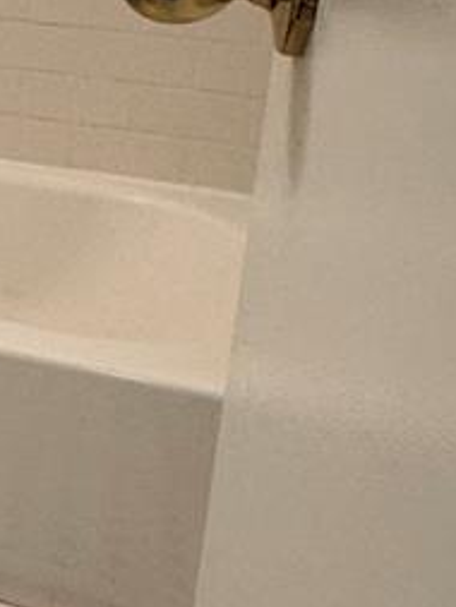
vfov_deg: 22.1
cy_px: -7
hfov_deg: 12.4
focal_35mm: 85
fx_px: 1492
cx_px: -730
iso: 160
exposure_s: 1/120
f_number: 2.2
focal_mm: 2.22
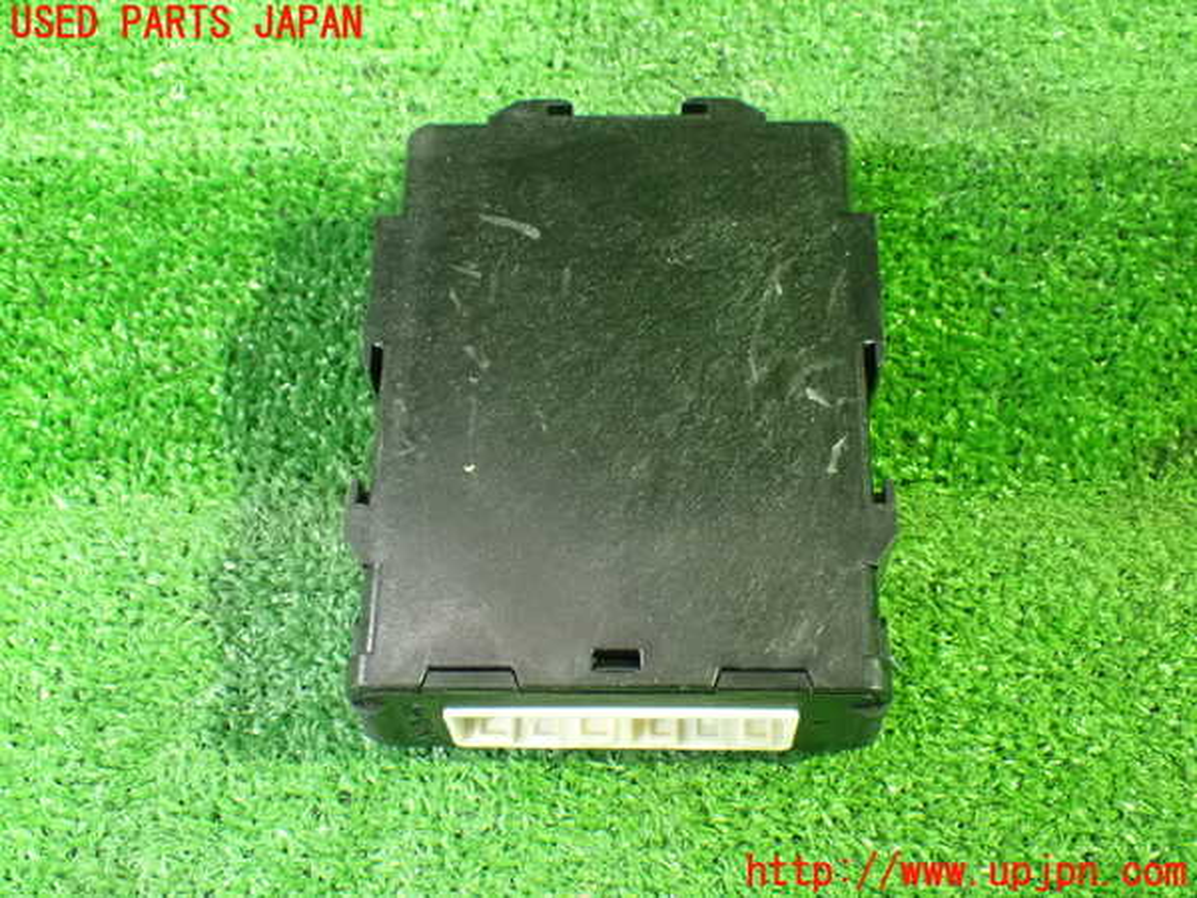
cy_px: 449
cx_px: 598
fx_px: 1521
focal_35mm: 44
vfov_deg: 32.9
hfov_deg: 42.9
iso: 1600
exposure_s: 1/20
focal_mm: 7.84
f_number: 2.9
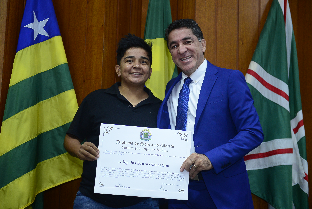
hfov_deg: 30.5
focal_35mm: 66
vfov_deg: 20.6
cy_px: 104
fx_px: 572
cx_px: 156
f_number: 4
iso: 1600
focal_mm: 66
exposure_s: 1/125
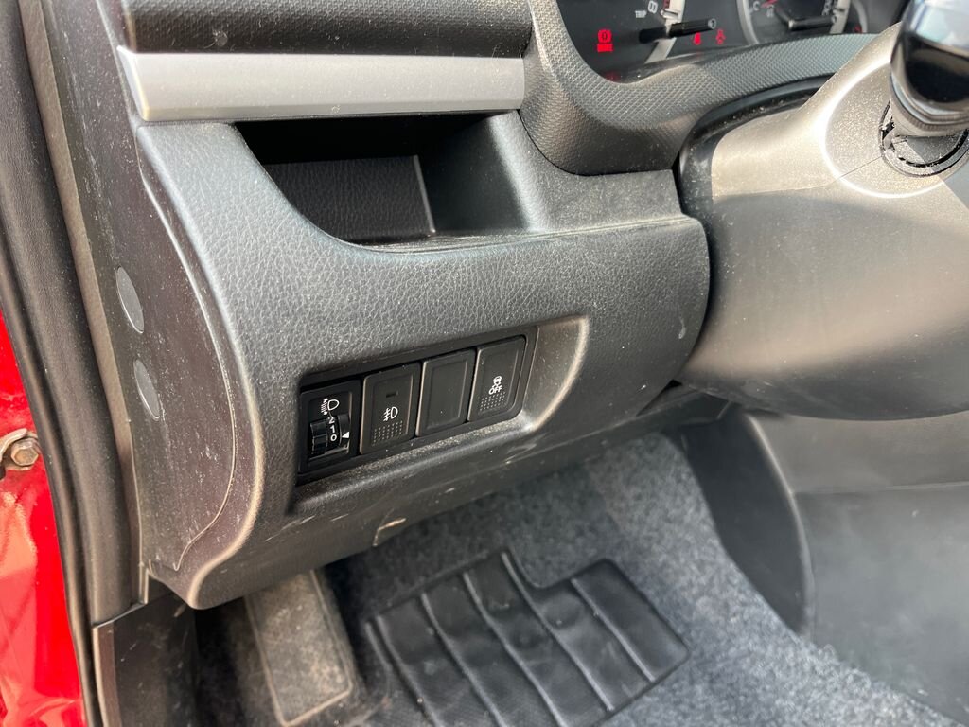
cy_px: 364
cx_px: 484
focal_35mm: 26
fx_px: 728
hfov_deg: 67.3
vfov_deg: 53.1
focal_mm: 5.1
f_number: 1.6
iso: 80
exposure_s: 1/121
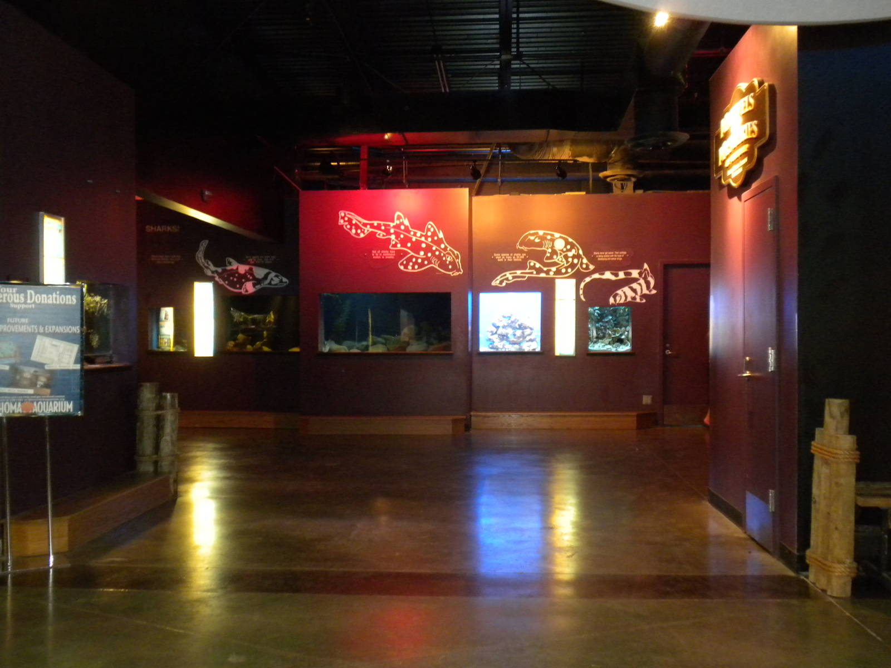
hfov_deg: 50.1
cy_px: 334
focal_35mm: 37
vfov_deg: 38.7
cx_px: 446
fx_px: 952
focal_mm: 6.6
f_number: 3.5
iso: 400
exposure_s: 1/4
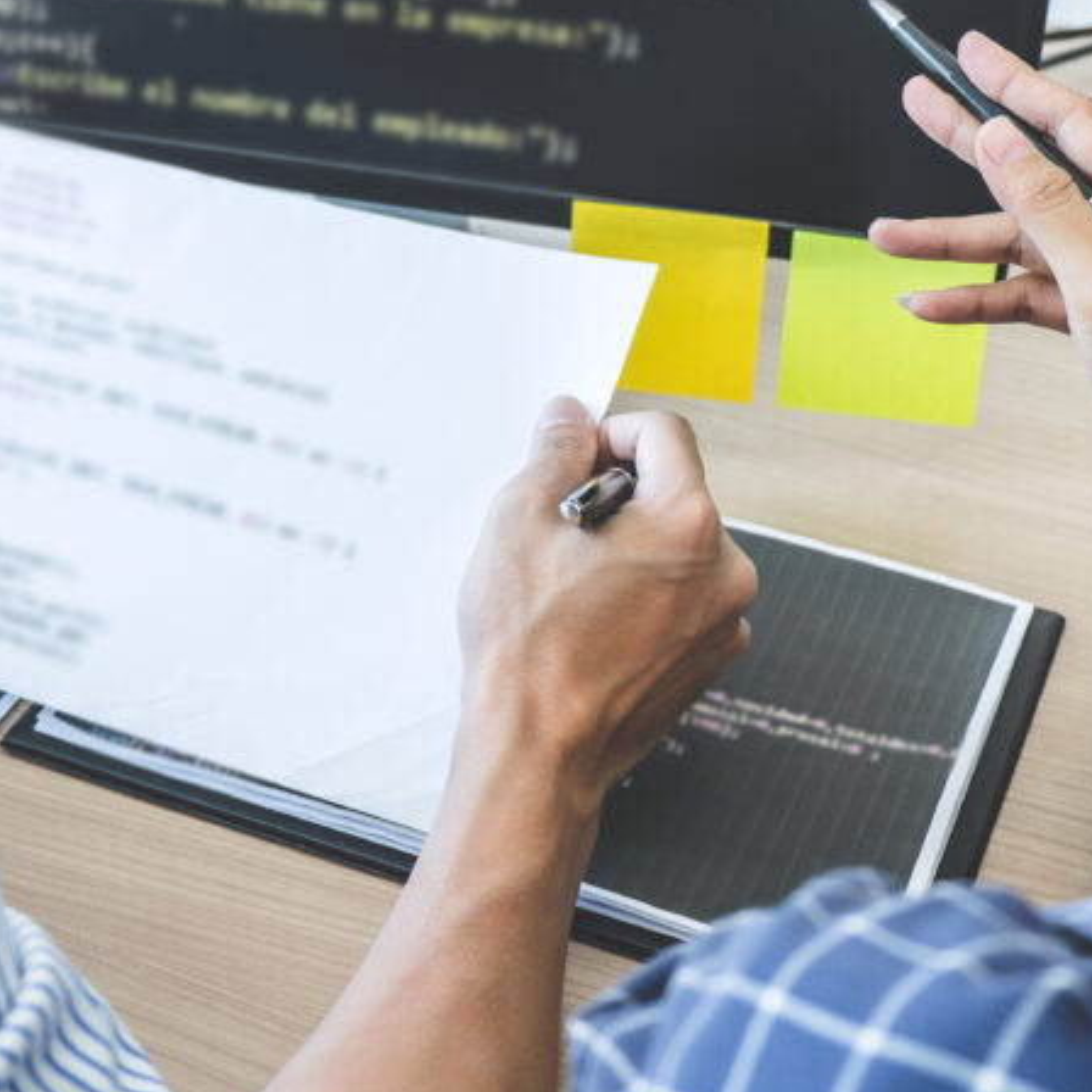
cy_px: 355
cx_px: 344
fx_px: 2427
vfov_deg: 25.2
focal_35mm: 68
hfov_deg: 25.2
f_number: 3.2
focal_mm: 23.3
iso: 200
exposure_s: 1/80
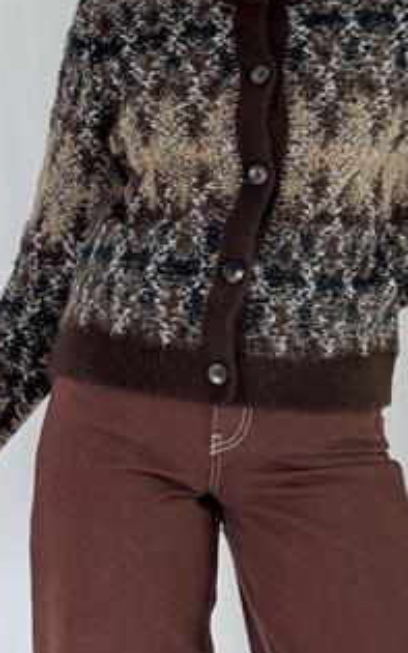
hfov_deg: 15.2
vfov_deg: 23.8
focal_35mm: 86
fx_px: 1529
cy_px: 159
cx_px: 193
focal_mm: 6.76
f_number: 1.78
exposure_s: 1/100
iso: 64
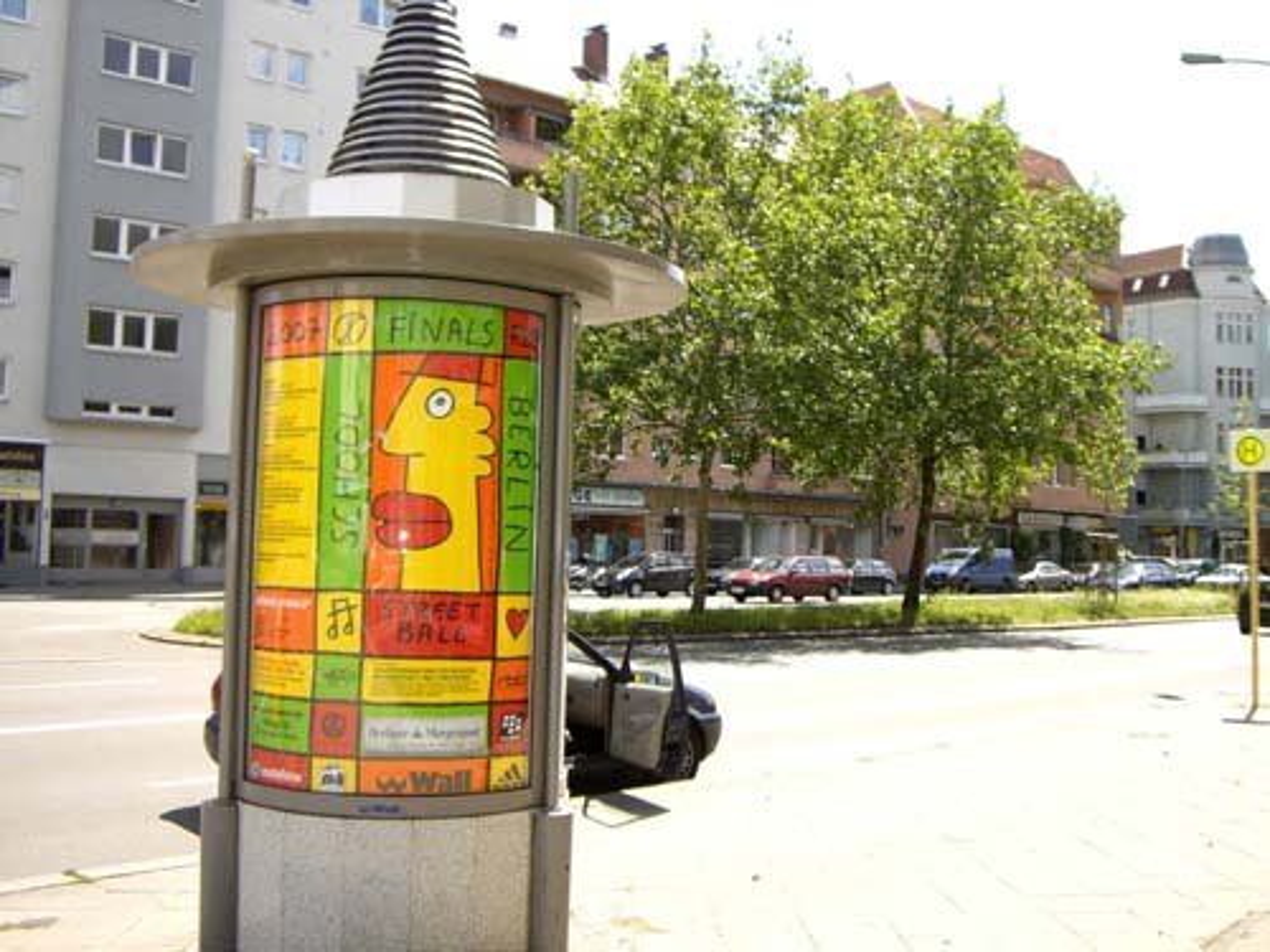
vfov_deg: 37.7
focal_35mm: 38
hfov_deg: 49.0
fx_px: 1394
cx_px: 635
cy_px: 476
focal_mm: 6.2
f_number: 2.7
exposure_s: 1/400
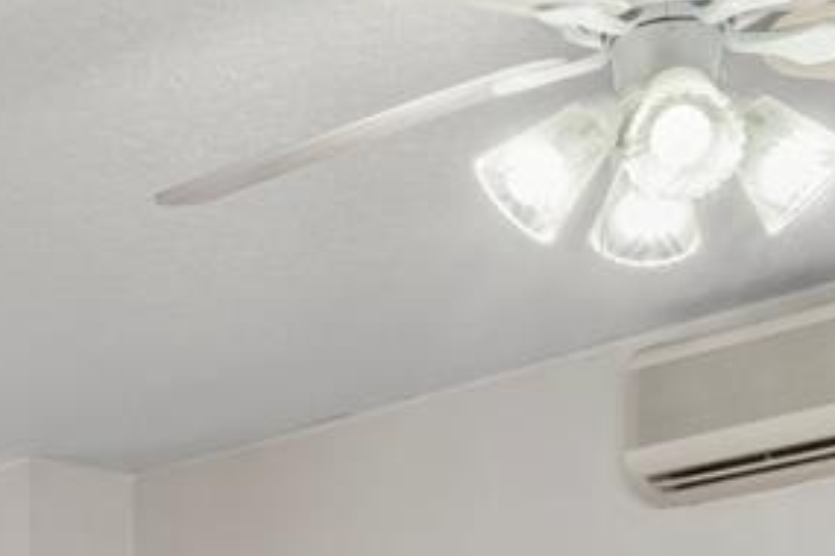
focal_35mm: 101
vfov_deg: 12.3
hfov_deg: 18.9
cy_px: 1048
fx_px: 2342
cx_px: -205
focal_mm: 15
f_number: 14
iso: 640
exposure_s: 1/8
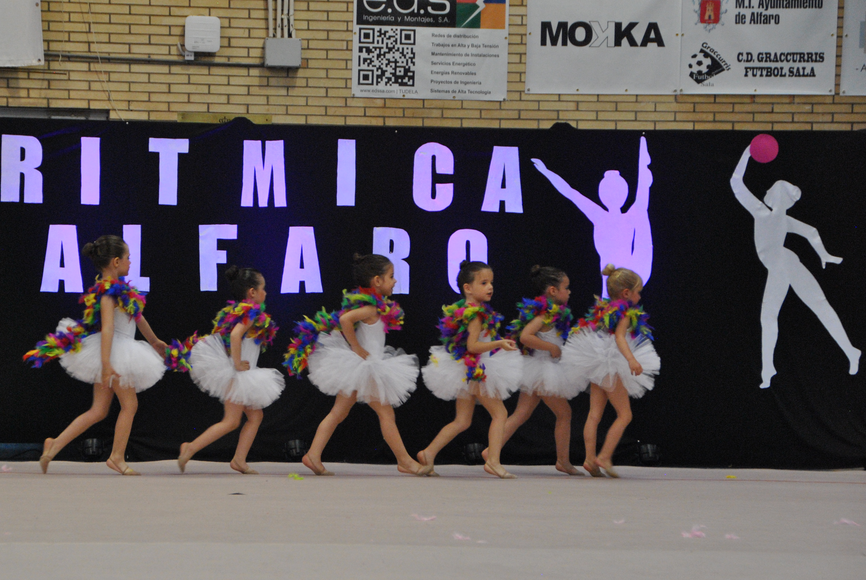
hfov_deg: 14.3
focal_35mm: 144
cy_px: 317
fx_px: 3459
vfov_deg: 9.6
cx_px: 323
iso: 800
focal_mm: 75
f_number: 5.3
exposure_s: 1/125
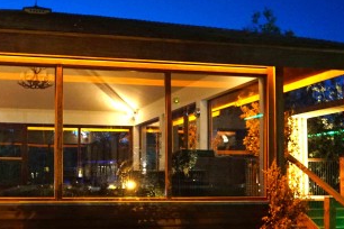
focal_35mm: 47
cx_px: 69
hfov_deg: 40.2
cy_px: 173
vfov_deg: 28.2
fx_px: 449
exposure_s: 1/13
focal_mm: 16
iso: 3200
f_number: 3.5
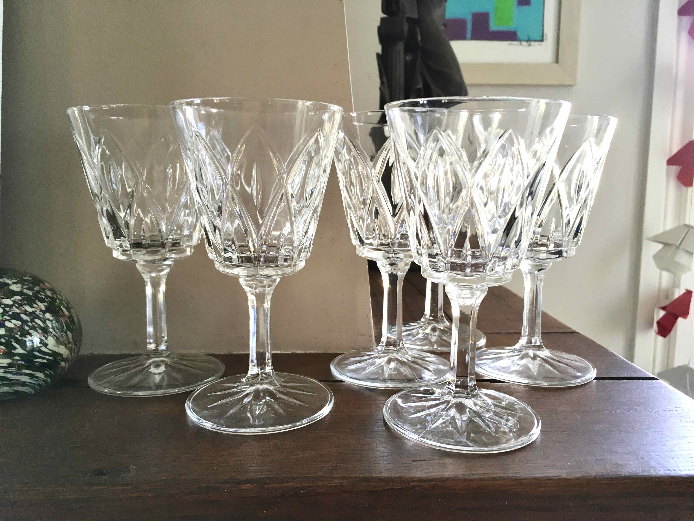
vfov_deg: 48.2
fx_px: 581
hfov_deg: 61.7
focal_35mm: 29
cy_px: 260
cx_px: 347
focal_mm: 4.15
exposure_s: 1/33
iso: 100
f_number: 2.2
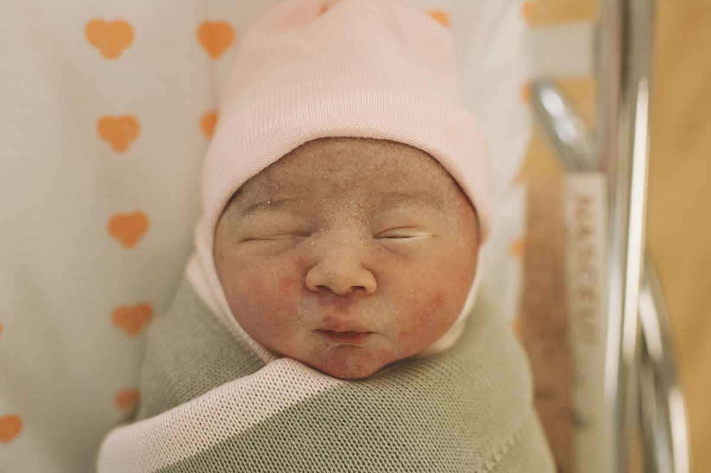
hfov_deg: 54.5
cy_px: 236
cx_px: 356
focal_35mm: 35
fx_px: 691
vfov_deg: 37.8
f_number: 2.8
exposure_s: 1/320
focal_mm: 35
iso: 1250
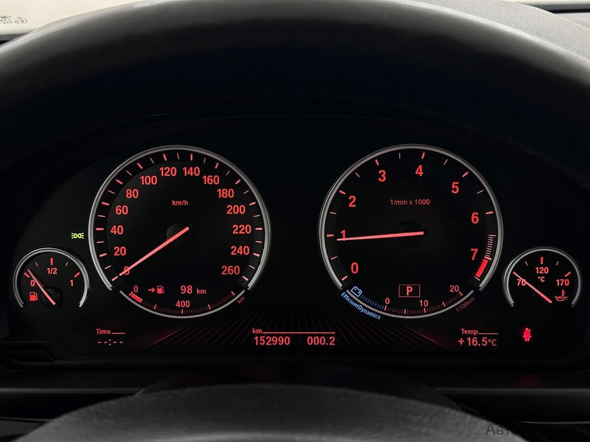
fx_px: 818
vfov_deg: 30.3
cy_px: 221
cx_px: 295
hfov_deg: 39.7
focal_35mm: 48
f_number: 1.78
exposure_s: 1/33
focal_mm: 6.86
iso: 250
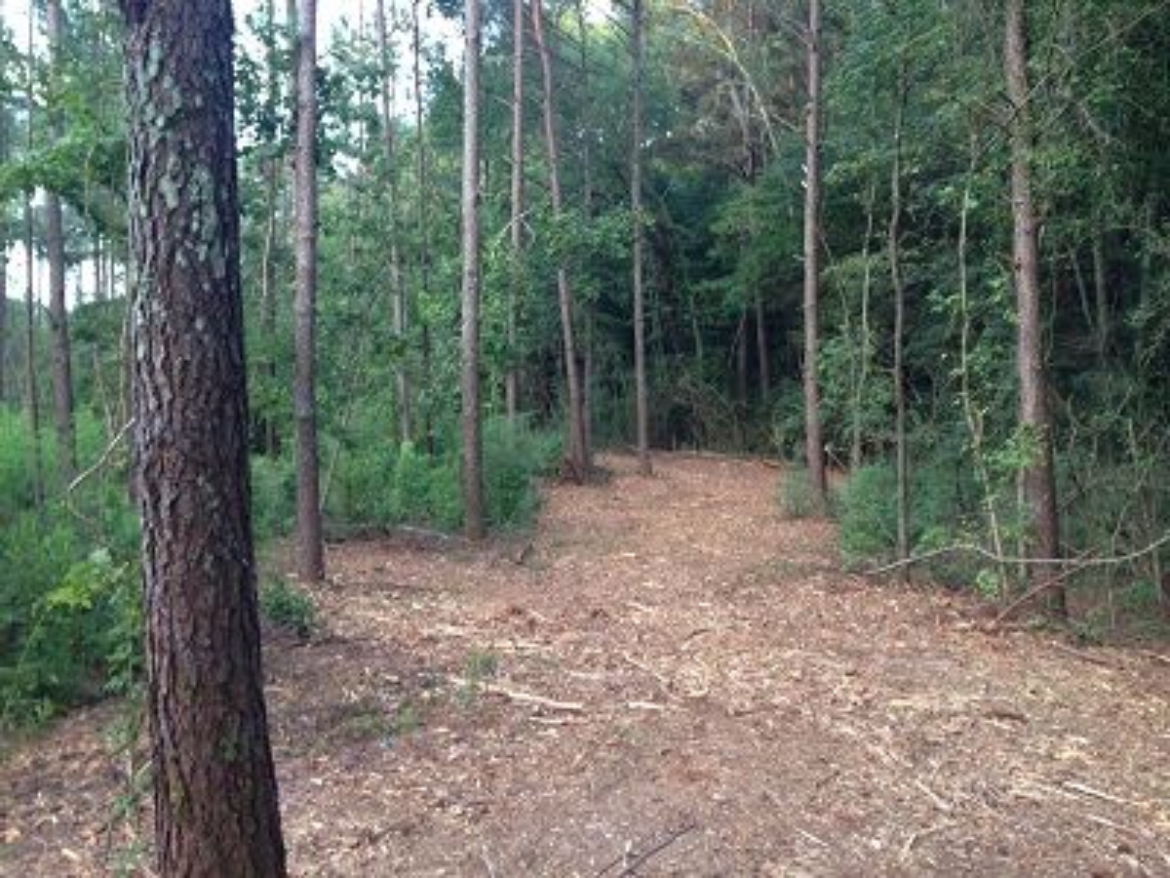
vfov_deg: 42.9
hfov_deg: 55.4
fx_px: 1115
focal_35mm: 33
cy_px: 439
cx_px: 585
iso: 80
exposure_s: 1/20
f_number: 2.4
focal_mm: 4.12
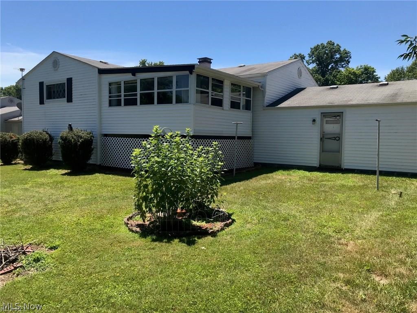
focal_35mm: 28
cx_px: 208
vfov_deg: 49.7
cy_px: 156
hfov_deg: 63.4
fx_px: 337
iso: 20
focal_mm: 3.99
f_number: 1.8
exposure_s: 1/1546
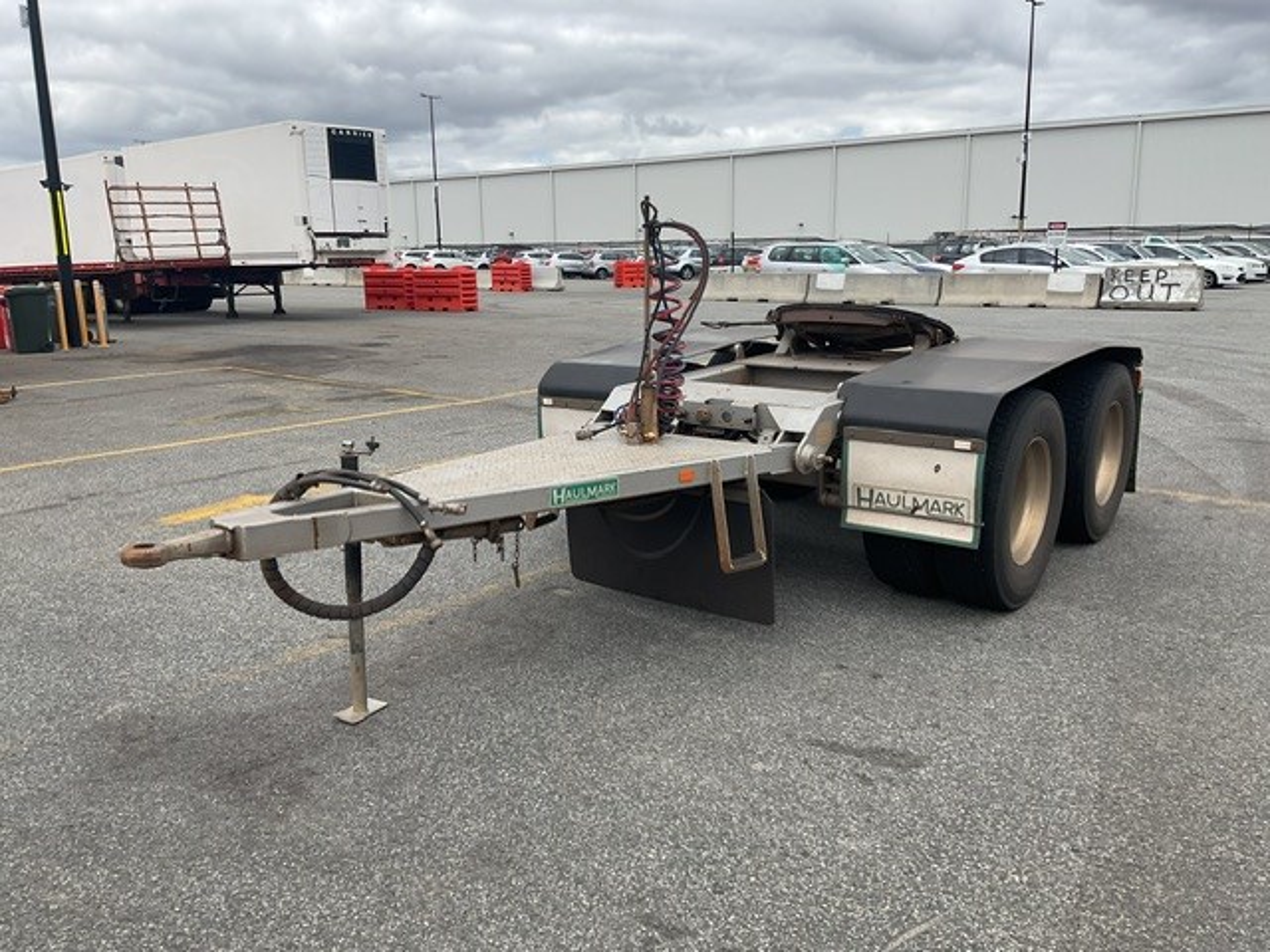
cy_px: 476
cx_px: 635
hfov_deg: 61.7
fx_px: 1064
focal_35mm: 29
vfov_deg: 48.2
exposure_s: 1/1534
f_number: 1.8
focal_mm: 3
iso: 16
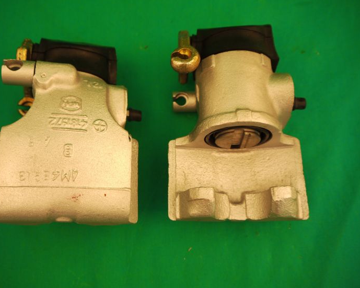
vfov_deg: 43.3
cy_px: 142
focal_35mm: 34
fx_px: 362
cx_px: 165
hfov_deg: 52.8
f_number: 3.8
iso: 320
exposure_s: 1/60
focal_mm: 16
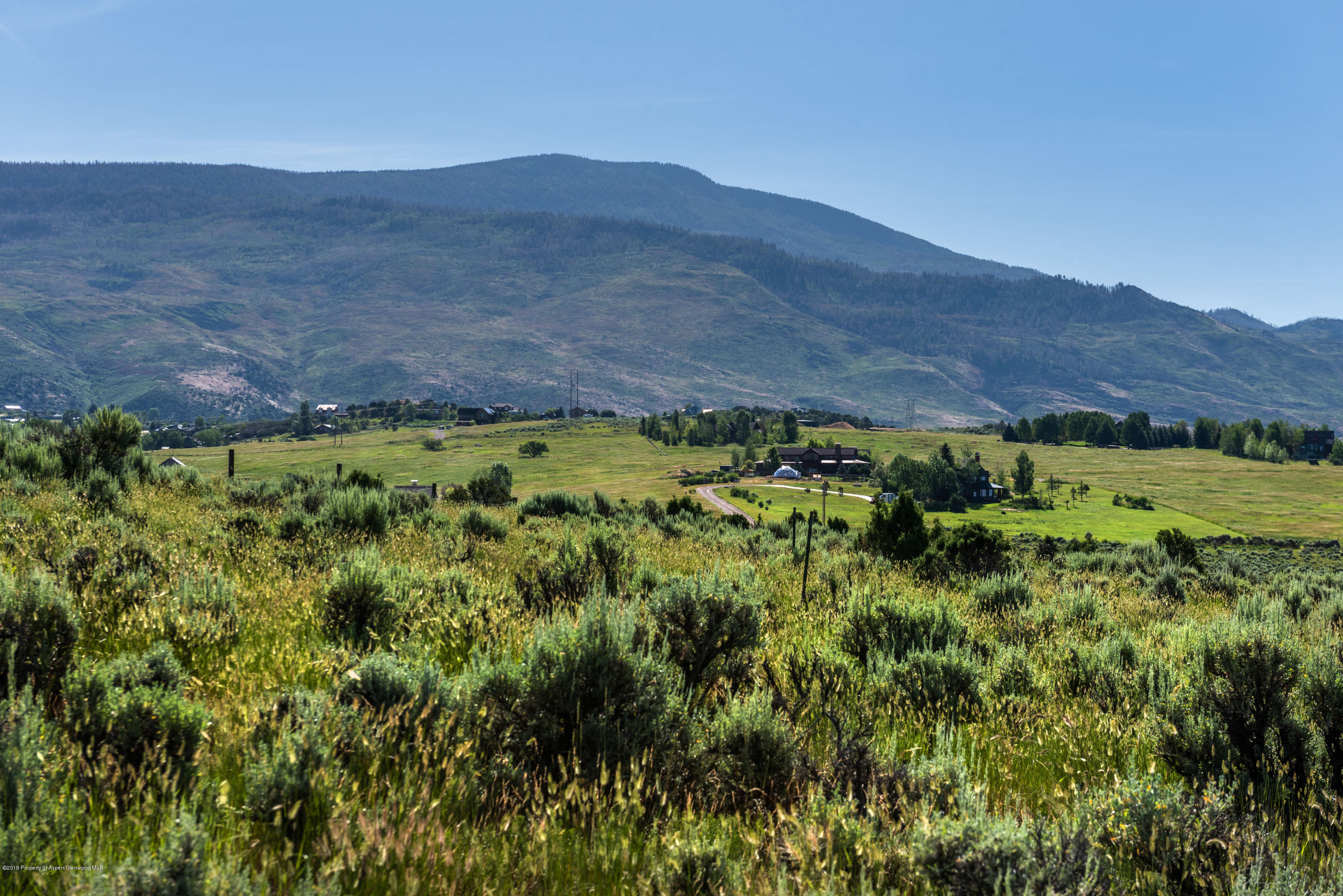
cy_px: 448
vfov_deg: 19.5
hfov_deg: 28.8
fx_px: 2612
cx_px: 672
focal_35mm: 70
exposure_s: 1/400
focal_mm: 70
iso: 100
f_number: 7.1
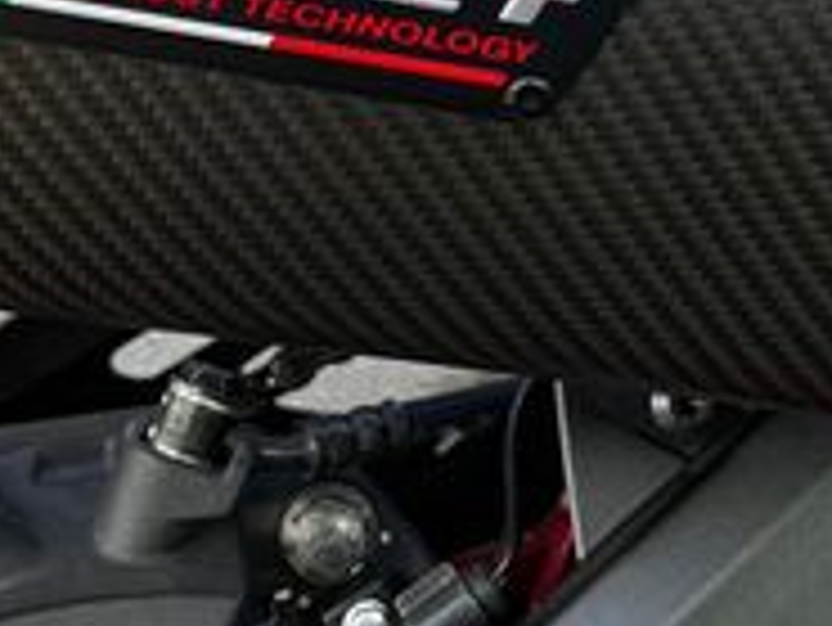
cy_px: -90
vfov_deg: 15.9
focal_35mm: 90
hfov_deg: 21.6
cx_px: 598
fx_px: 2165
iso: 50
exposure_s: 1/122
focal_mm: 5.1
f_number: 1.6
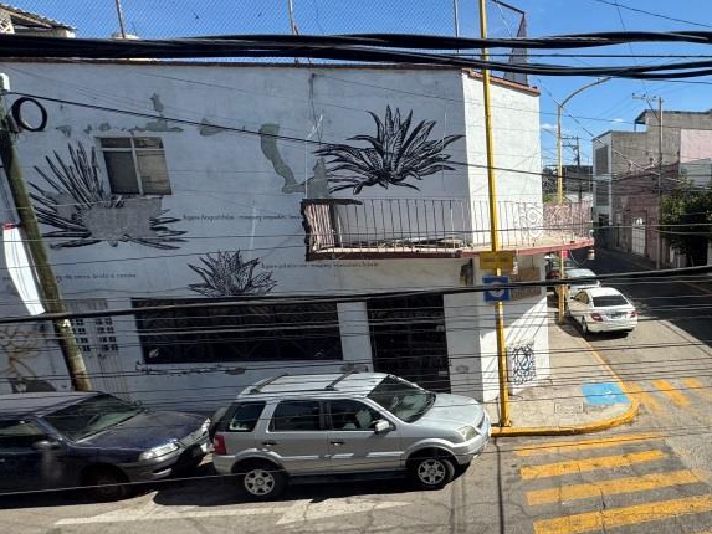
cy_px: 317
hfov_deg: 59.7
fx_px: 514
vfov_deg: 54.6
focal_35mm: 25
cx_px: 632
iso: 40
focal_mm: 2.22
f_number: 2.2
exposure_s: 1/1536
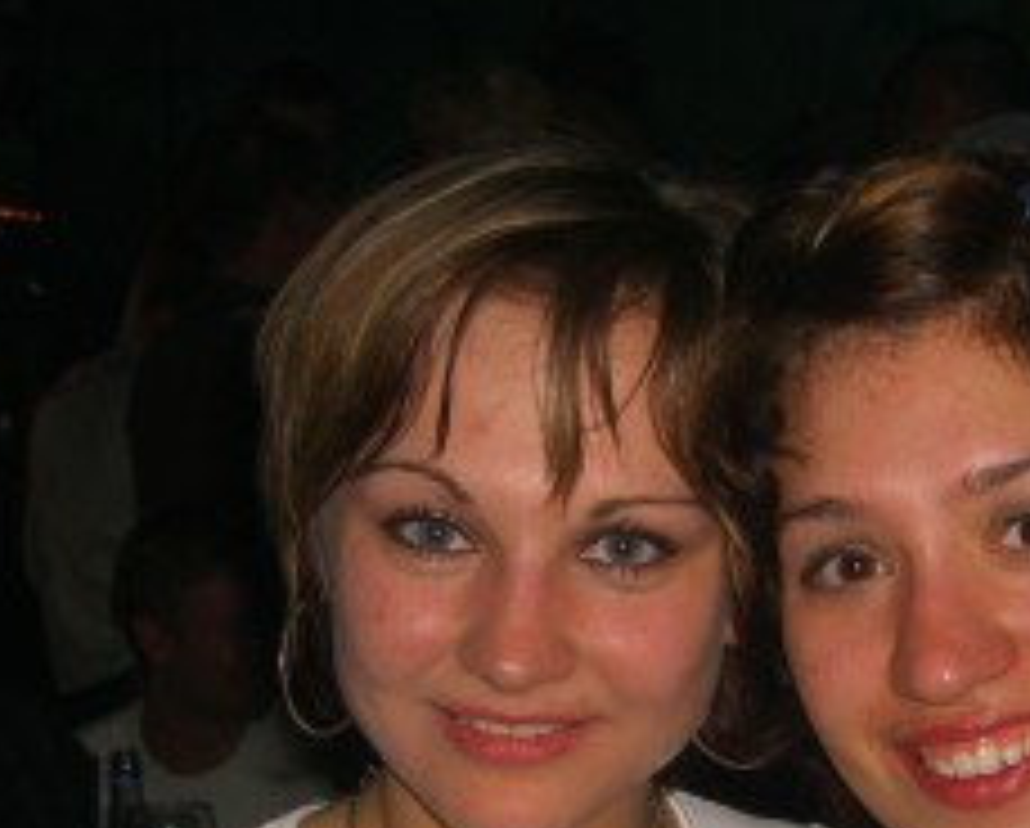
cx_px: 702
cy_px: 792
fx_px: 2962
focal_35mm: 97
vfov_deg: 15.7
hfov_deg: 19.7
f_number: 2.8
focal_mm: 7.9
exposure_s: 1/60
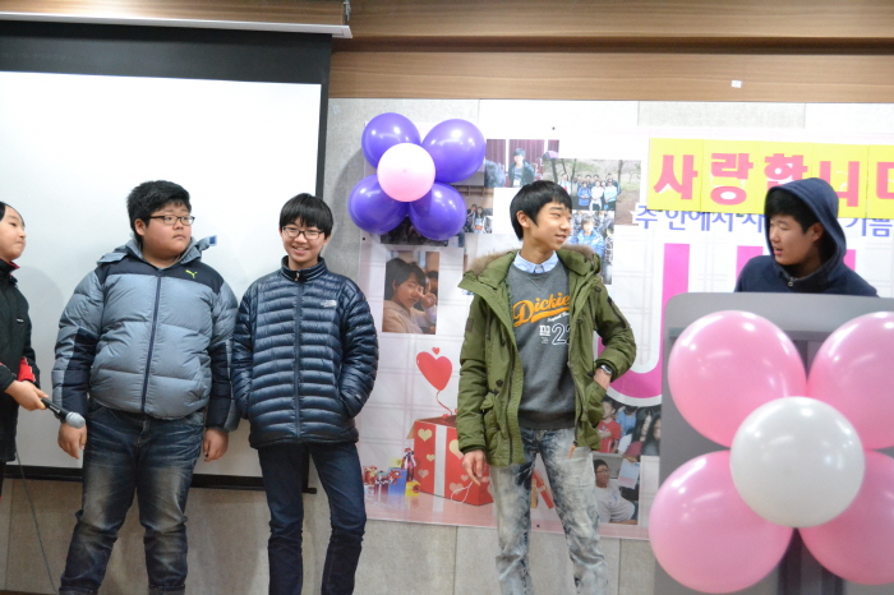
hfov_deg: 41.1
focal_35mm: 48
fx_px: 1191
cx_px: 447
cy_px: 298
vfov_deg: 28.0
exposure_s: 1/60
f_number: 4.8
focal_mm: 32
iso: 3200
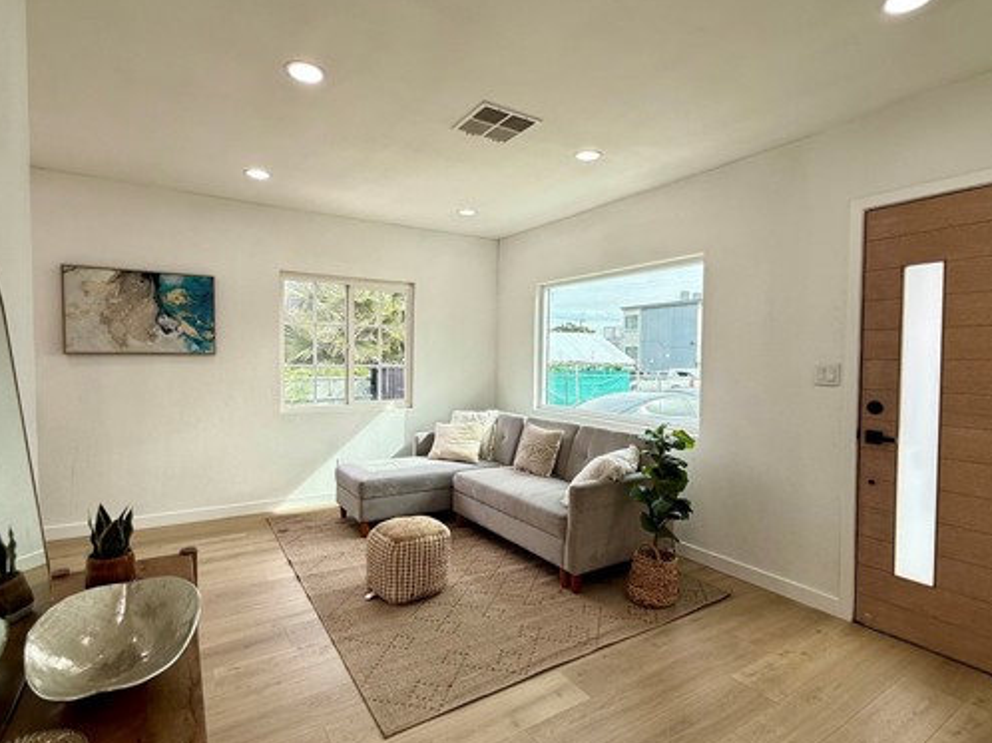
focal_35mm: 18
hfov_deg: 87.8
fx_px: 516
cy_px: 372
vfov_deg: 71.5
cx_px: 496
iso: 64
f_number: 2.2
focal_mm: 2.22
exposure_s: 1/193
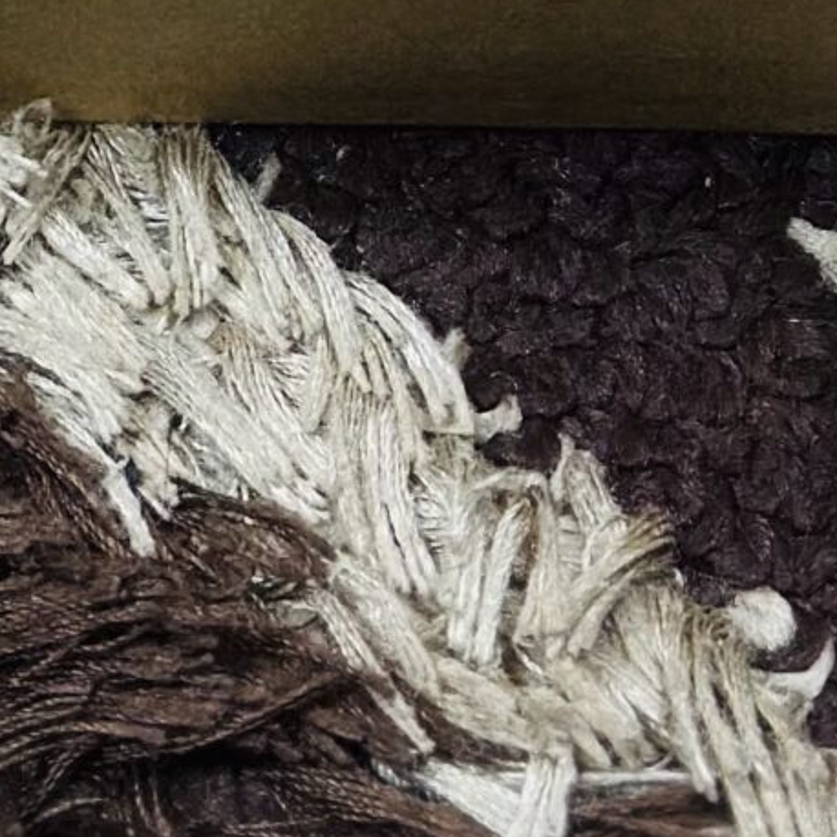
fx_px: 6483
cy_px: -1018
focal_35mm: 237
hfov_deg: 7.2
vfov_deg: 7.0
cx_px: -482
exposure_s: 1/200
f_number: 1.78
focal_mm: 6.86
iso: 80
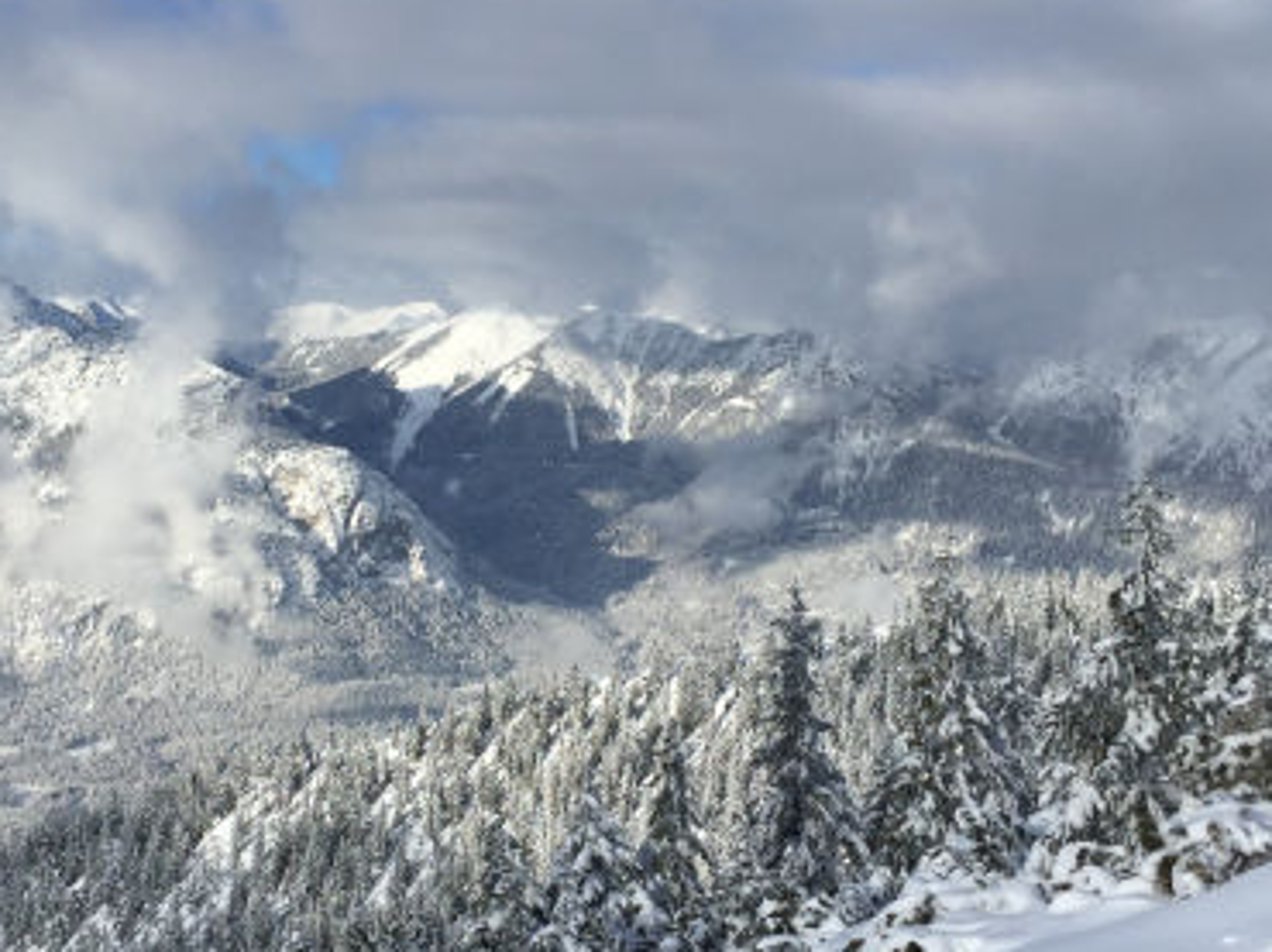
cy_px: 512
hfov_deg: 37.3
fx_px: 1873
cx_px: 498
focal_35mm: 51
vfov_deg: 28.5
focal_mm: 4.15
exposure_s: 1/4405
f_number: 2.2
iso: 32
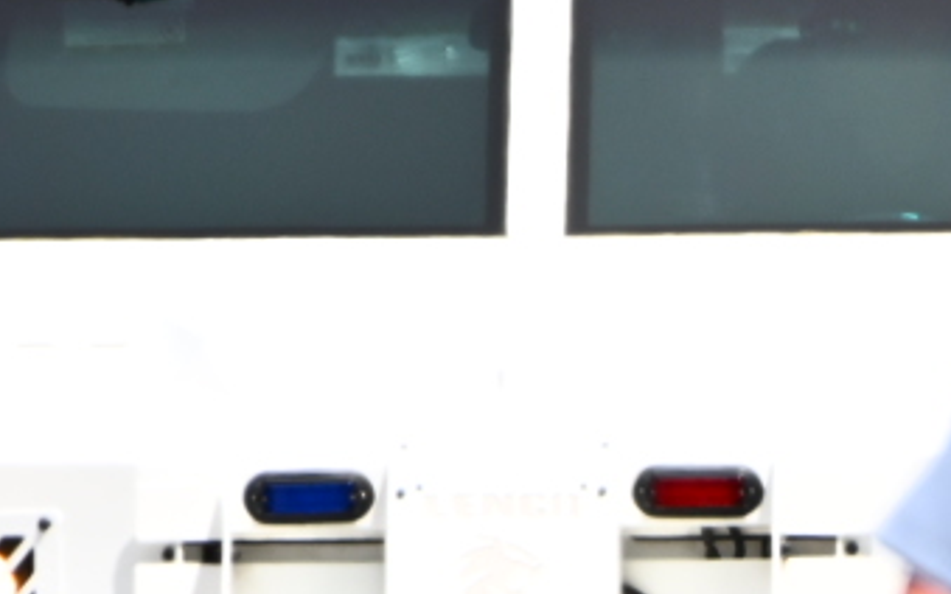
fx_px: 63198
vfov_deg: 0.5
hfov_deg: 0.9
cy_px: 911
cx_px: 825
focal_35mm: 2438
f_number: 5.6
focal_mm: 500
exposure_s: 1/1600
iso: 320
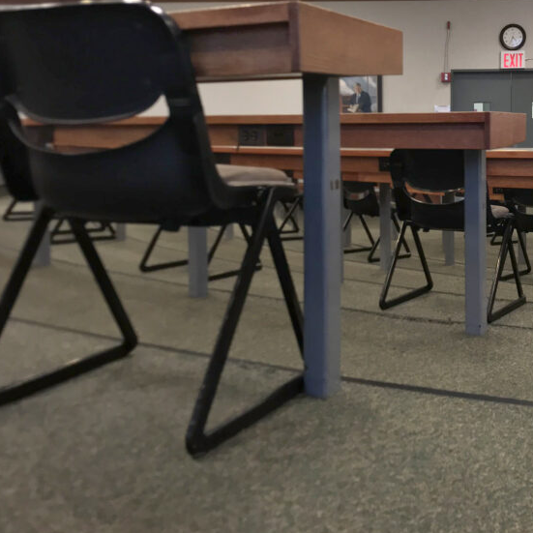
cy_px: 181
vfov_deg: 36.4
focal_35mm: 46
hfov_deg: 36.0
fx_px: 801
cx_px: 392
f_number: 1.8
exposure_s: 1/30
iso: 64
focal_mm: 3.99
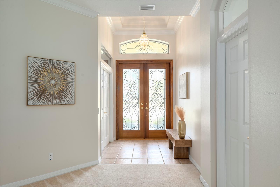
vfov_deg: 53.1
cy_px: 94
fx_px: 187
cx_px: 140
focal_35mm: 24
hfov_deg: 73.8
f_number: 8
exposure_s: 1/6
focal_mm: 24
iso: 200
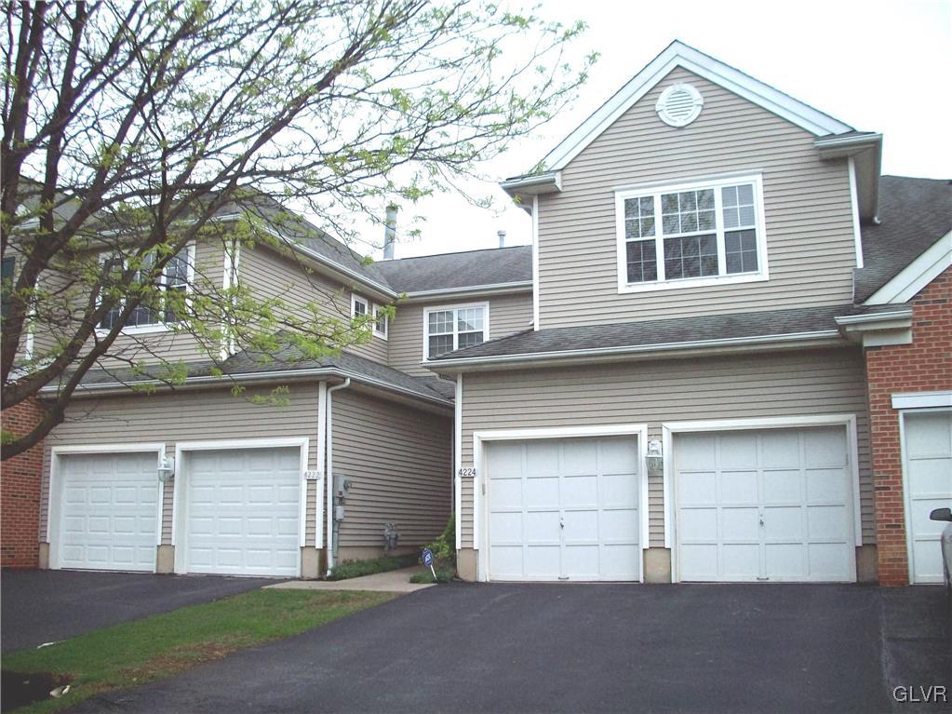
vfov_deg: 38.7
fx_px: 1017
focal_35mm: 37
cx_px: 476
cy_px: 357
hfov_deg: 50.1
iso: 80
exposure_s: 1/457
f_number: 2.8
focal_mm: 6.2
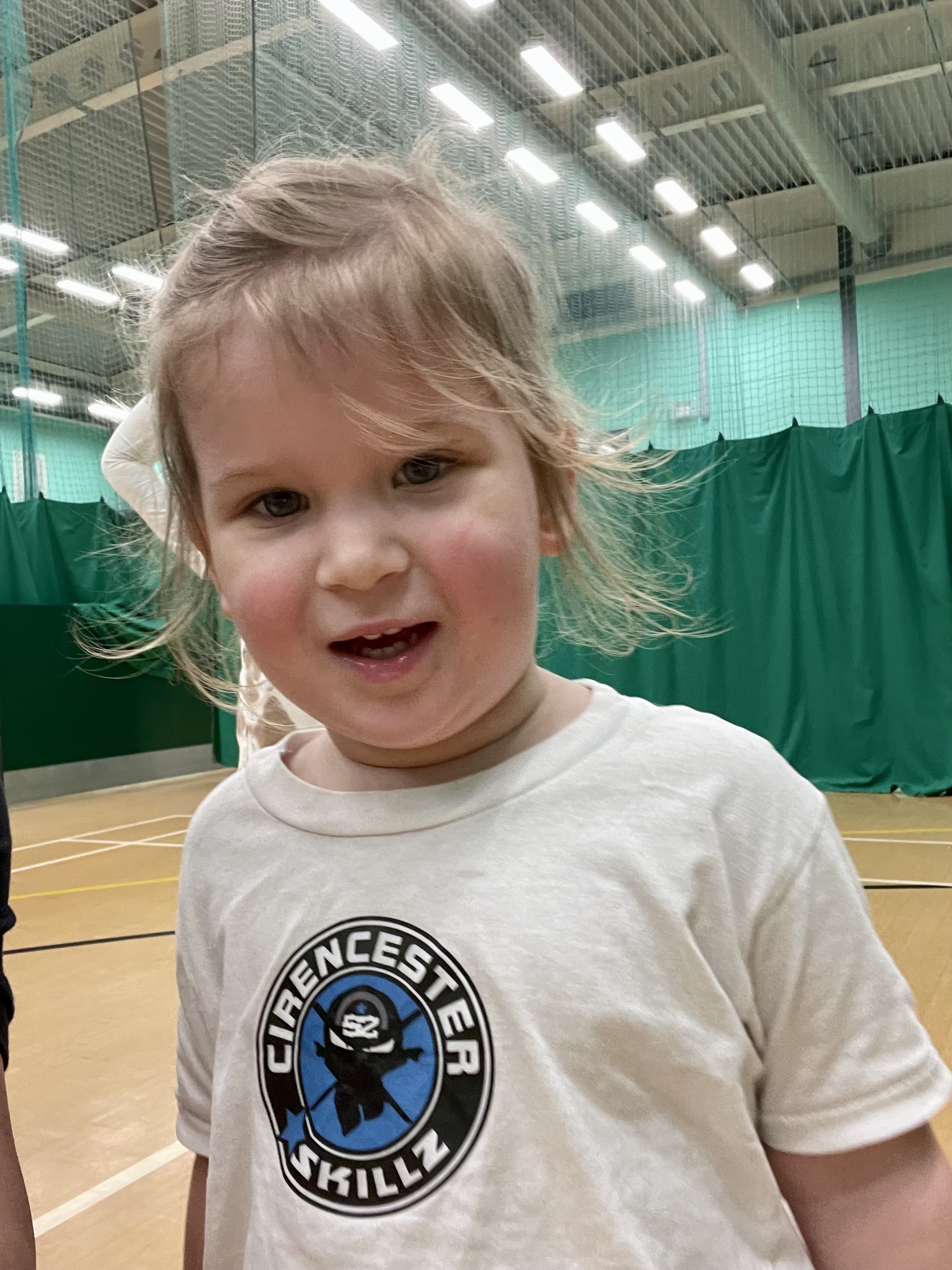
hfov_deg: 46.8
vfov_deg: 60.0
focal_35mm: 30
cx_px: 476
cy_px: 635
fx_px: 1100
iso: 320
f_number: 2.2
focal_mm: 2.71
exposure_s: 1/50
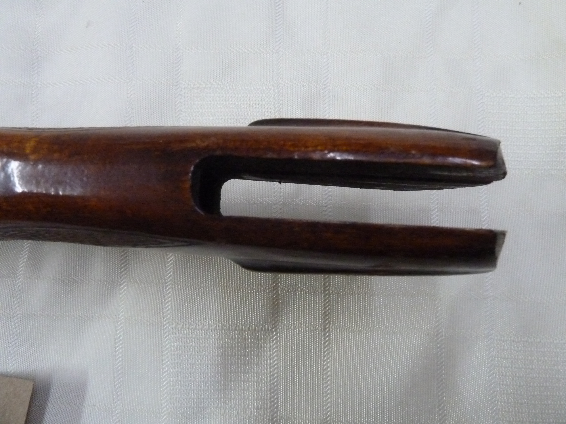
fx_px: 409
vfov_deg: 54.9
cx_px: 283
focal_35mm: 25
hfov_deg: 69.4
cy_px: 212
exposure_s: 1/80
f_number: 3.3
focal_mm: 4.1
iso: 800
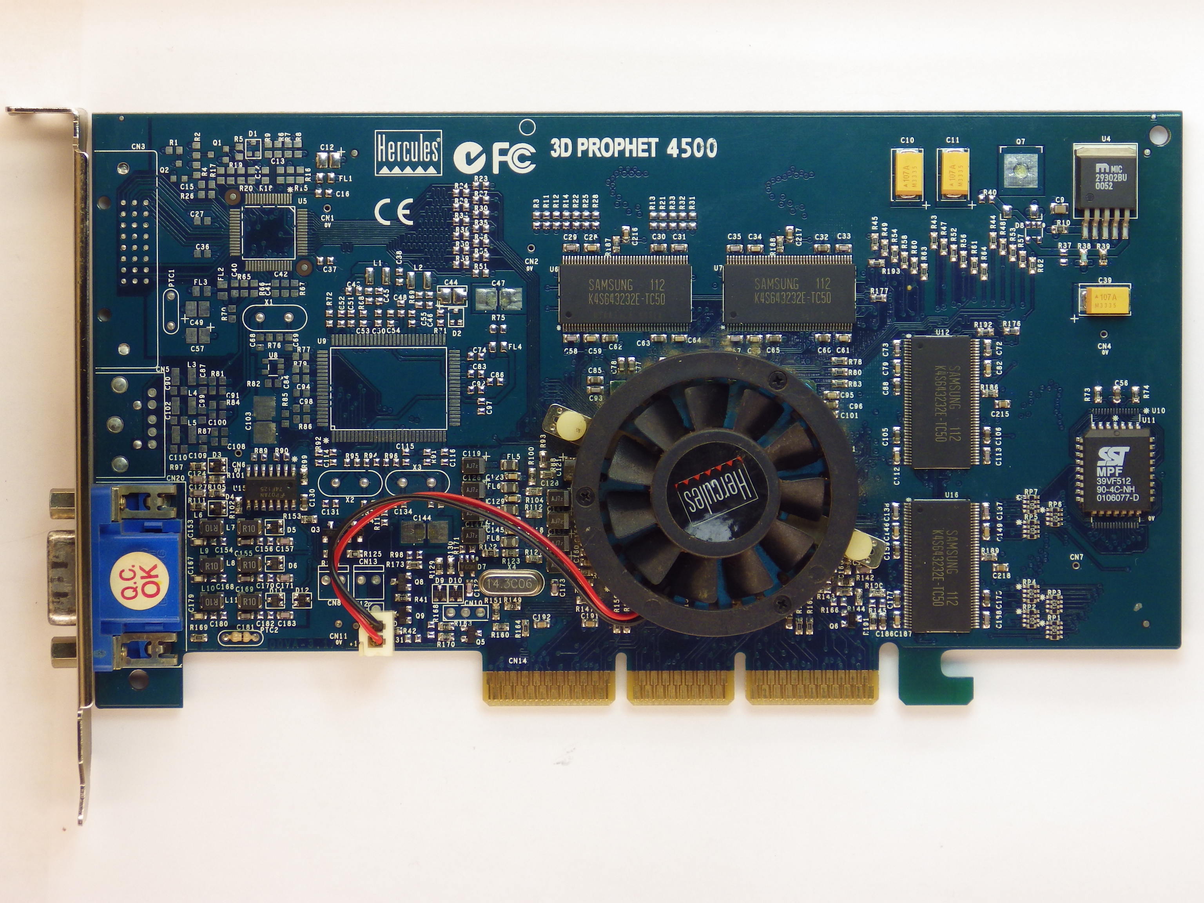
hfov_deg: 12.7
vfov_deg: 9.6
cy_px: 452
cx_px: 602
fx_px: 5391
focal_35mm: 155
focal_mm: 27.8
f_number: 5.2
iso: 100
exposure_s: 1/160
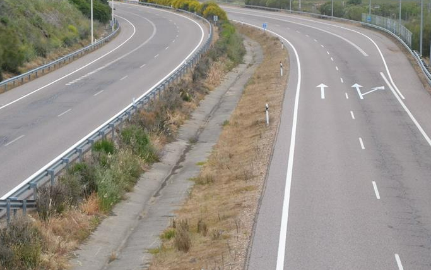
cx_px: 211
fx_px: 1562
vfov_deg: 9.8
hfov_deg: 15.7
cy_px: 82
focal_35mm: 133
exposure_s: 1/2500
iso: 3200
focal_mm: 66
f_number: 13
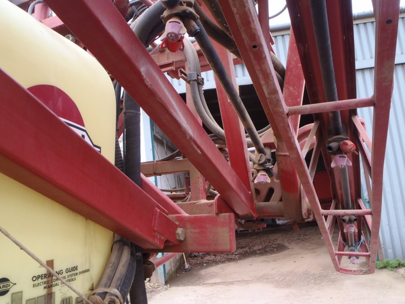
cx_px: 202
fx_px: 328
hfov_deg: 63.4
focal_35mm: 28
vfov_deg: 49.7
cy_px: 152
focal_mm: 5
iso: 100
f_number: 3.5
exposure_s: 1/30
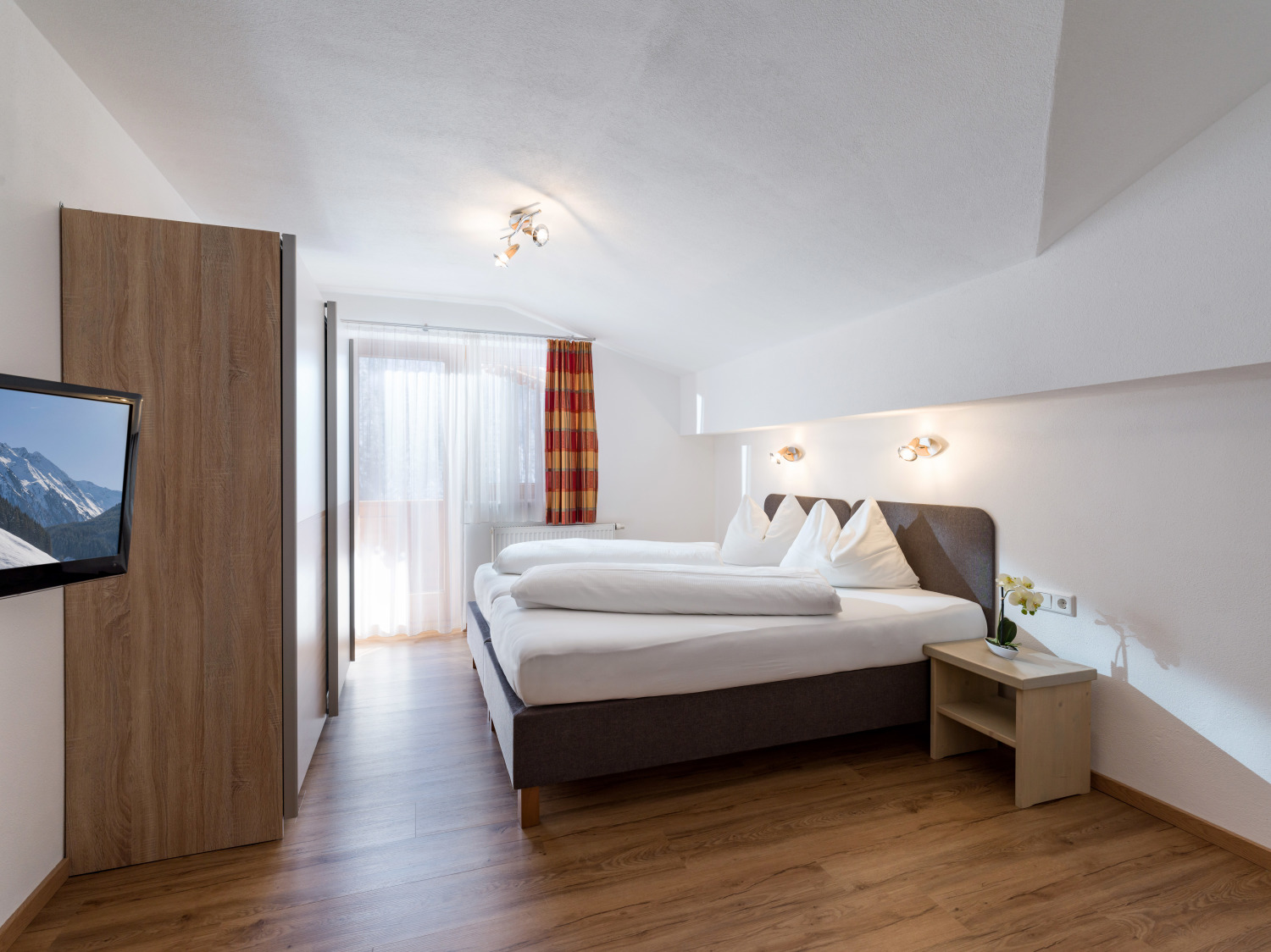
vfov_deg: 78.1
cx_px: 636
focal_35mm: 16
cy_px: 476
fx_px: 587
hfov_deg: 94.5
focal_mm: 21
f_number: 8
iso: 400
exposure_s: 1/15
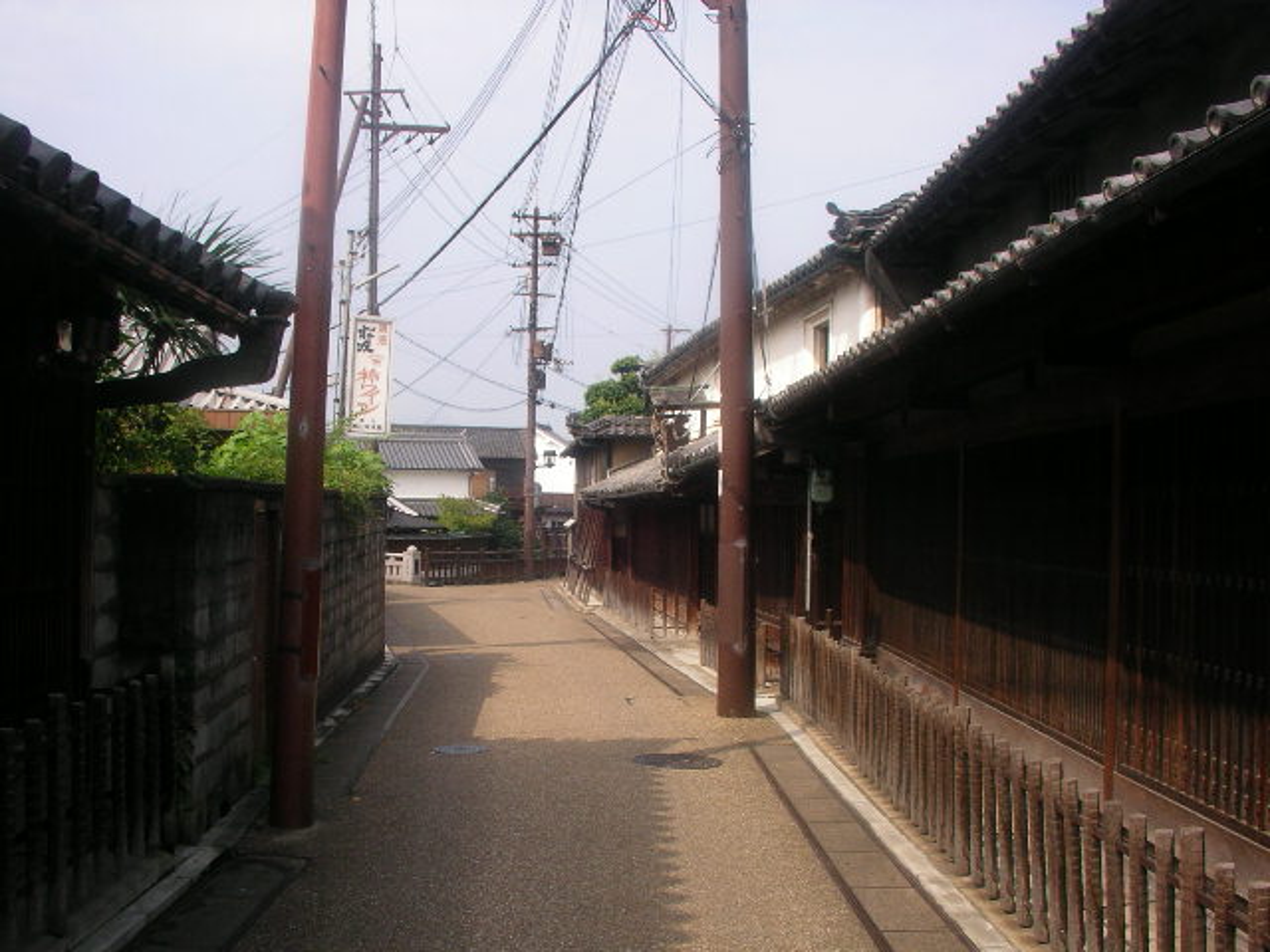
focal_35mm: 37
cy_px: 476
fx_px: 1357
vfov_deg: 38.7
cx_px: 635
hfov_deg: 50.1
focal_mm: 5.7
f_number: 2.8
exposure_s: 1/160
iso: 50
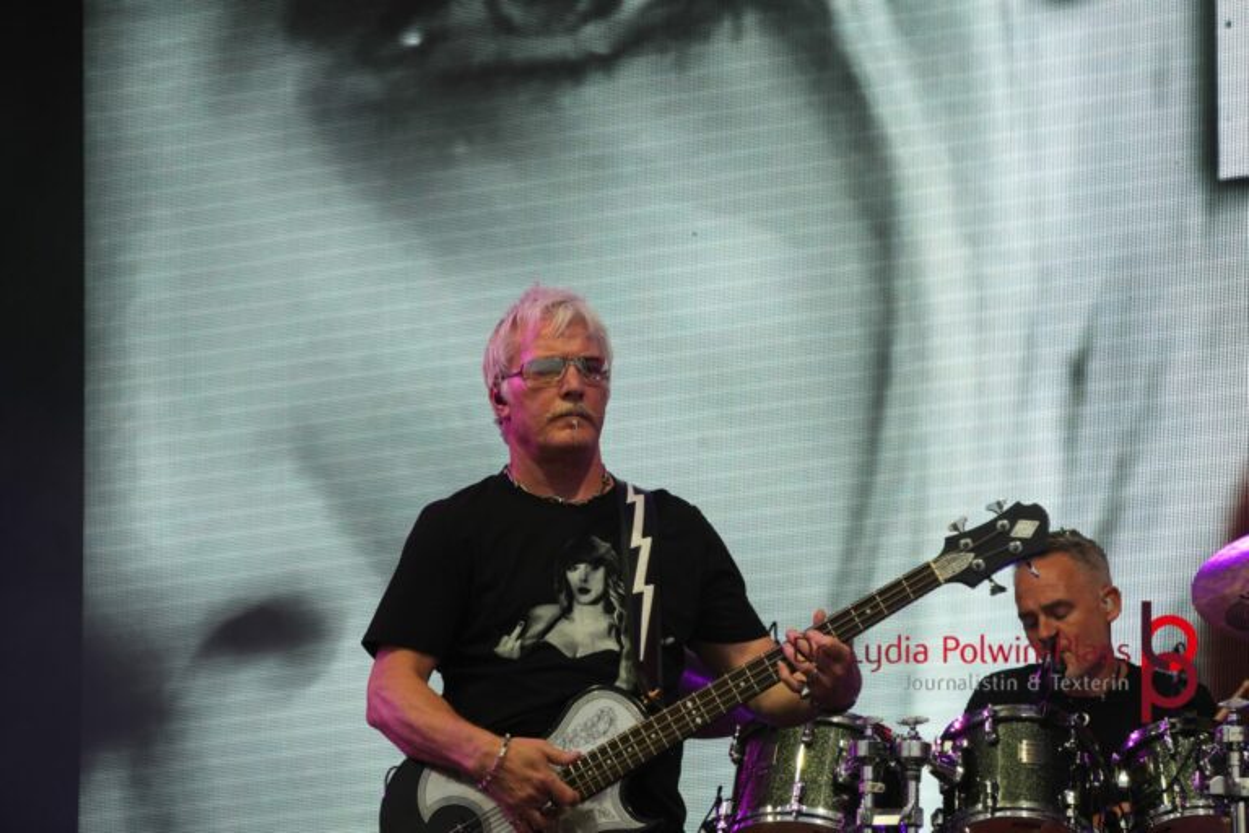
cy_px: 416
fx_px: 7650
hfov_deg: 9.3
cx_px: 624
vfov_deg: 6.2
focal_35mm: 220
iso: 400
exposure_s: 1/250
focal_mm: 147
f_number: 5.6
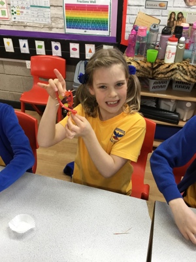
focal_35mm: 31
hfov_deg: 45.4
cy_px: 131
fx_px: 234
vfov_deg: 58.4
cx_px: 98
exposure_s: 1/33
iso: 64
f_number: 2.4
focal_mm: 3.3
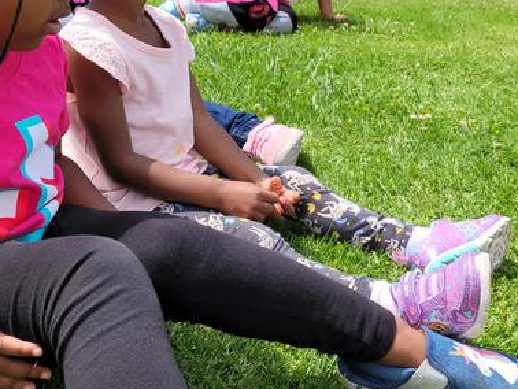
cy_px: 114
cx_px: 311
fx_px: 824
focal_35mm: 55
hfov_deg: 34.8
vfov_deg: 26.4
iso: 40
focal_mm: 5
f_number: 1.8
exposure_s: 1/1978
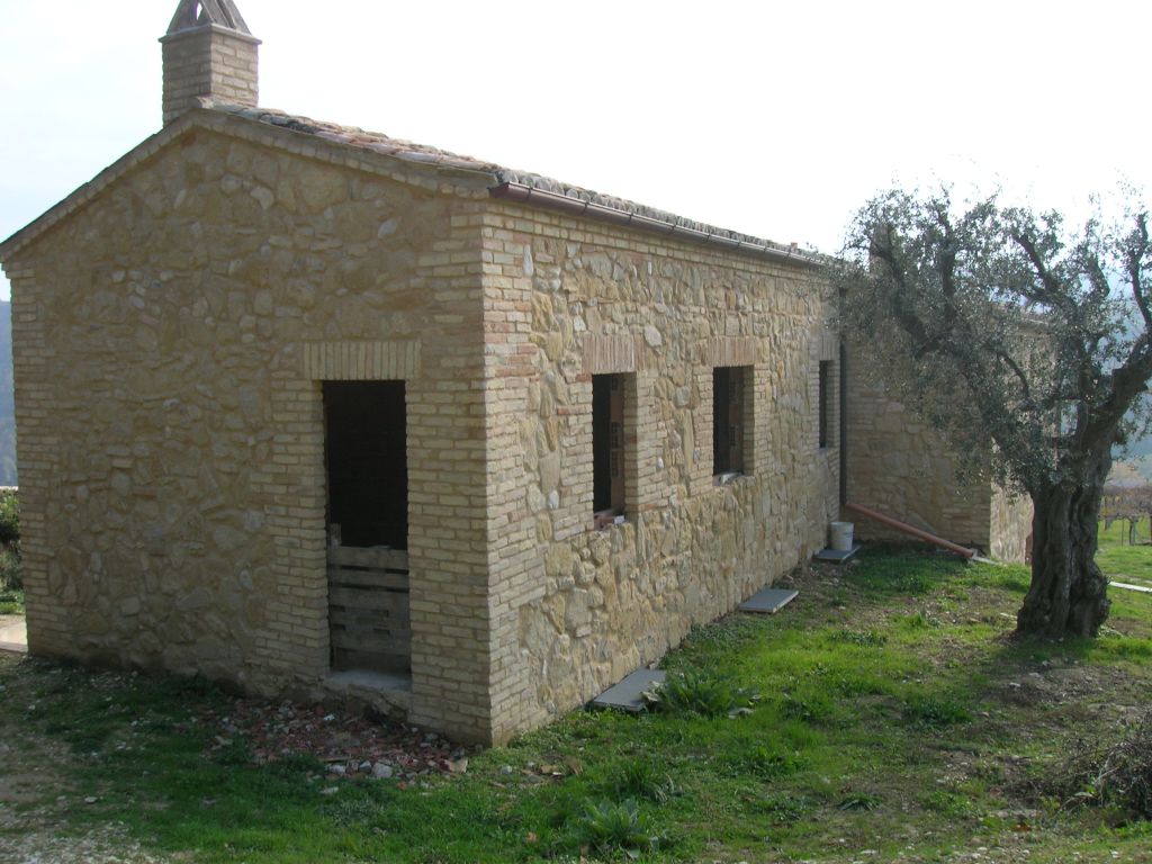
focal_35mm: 34
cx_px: 576
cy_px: 432
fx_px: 1131
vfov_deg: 41.8
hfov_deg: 54.0
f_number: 4.9
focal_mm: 5.7
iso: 50
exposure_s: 1/96
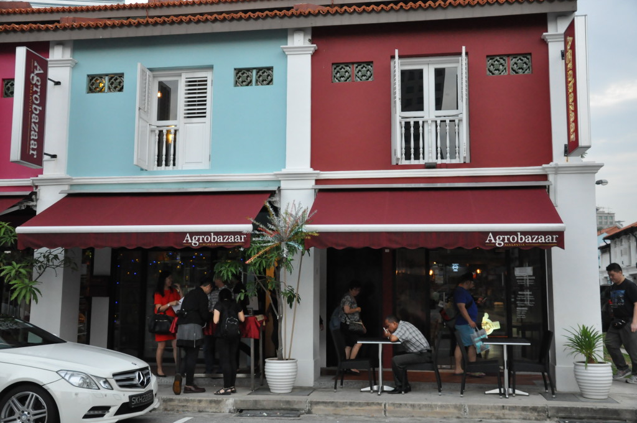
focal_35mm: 36
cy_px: 212
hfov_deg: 53.2
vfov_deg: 36.8
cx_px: 318
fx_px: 636
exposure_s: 1/800
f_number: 4.5
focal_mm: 24
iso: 2000
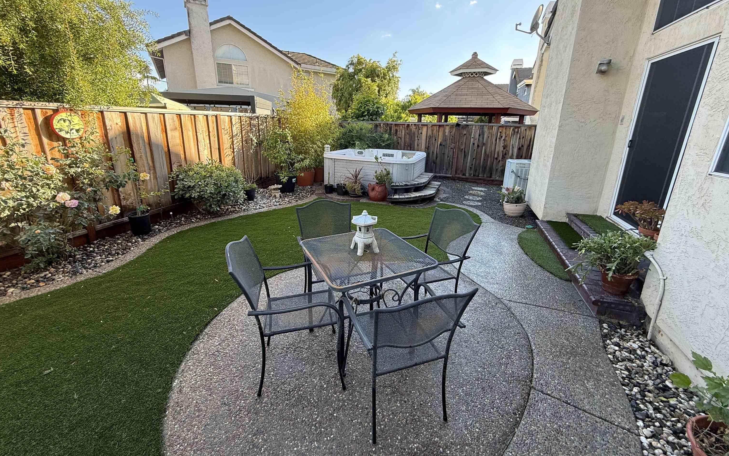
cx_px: 363
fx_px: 298
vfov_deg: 74.6
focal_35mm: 15
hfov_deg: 101.5
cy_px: 207
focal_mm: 2.22
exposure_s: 1/154
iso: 64
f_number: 2.2
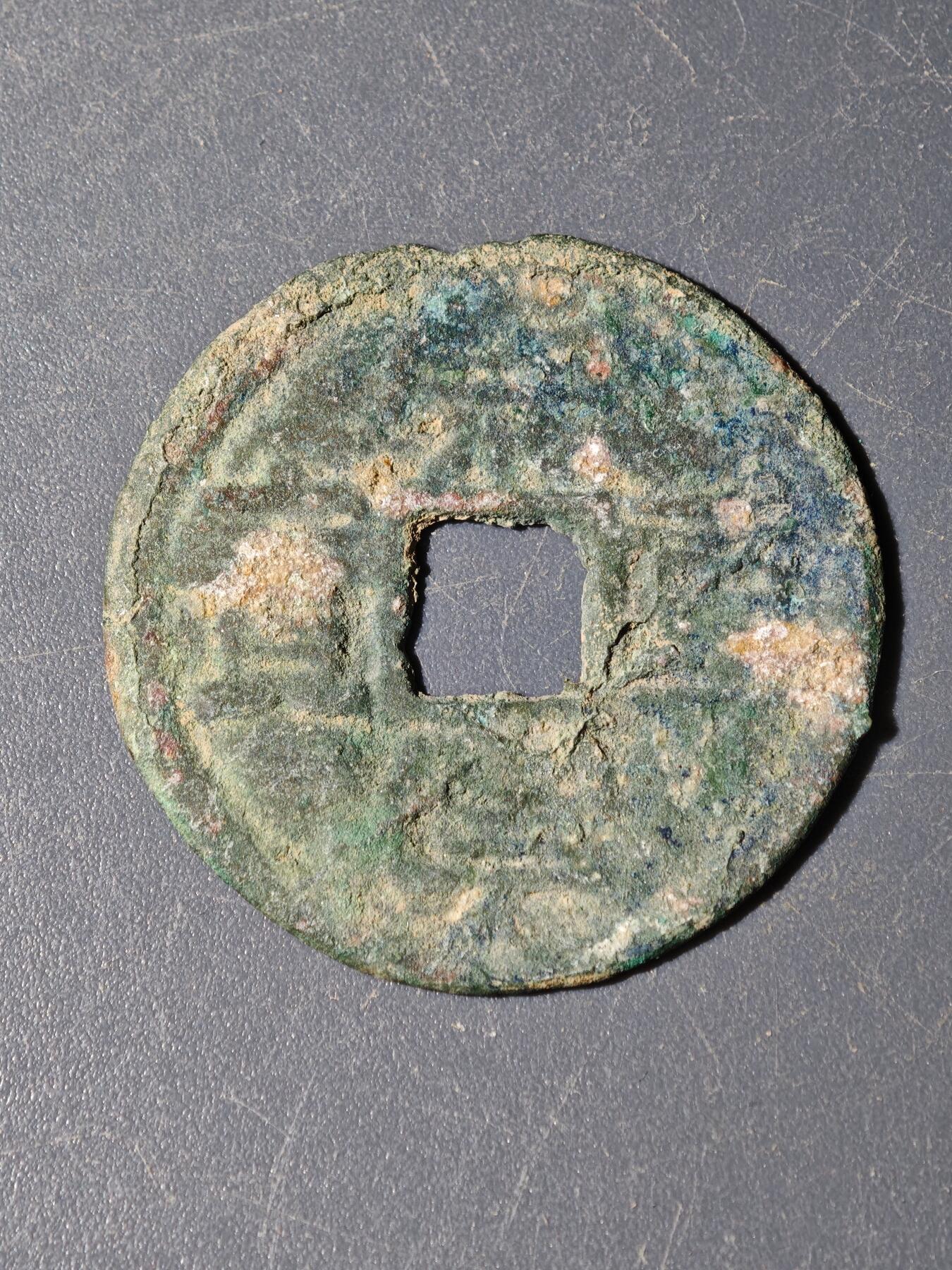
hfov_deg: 17.4
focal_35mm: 85
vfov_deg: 23.0
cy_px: 635
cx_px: 476
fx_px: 3117
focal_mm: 9
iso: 320
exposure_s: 1/100
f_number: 2
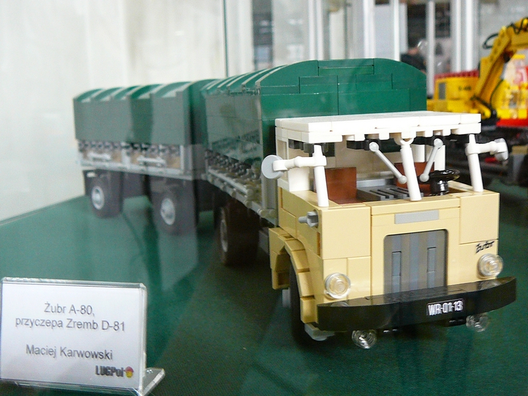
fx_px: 625
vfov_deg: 35.1
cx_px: 264
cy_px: 198
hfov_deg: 45.8
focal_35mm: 41
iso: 200
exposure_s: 1/8
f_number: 2.8
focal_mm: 5.2
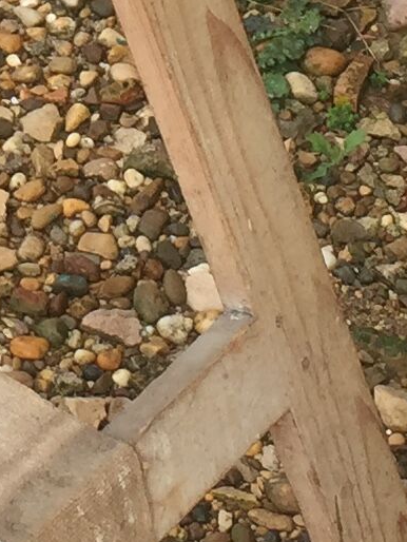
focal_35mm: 184
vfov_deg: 10.5
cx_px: -65
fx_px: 2882
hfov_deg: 8.0
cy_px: -187
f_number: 2.2
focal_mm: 4.15
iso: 32
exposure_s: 1/347
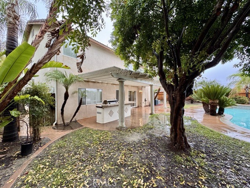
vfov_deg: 85.7
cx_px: 125
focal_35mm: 14
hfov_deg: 102.1
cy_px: 94
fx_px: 101
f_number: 2.2
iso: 160
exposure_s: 1/99
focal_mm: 2.22
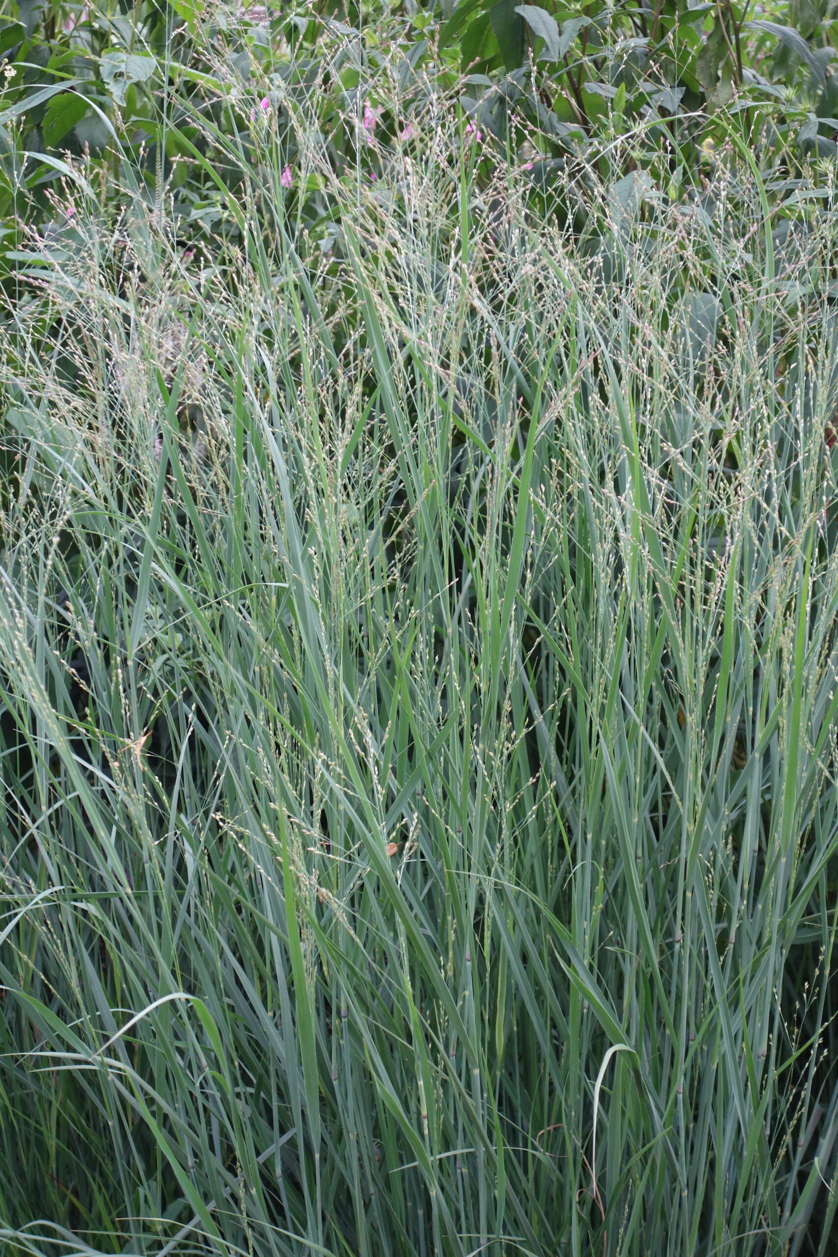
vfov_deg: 33.4
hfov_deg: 22.6
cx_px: 419
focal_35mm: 60
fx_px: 2095
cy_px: 628
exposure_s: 1/200
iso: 400
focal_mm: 22.25
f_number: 3.5
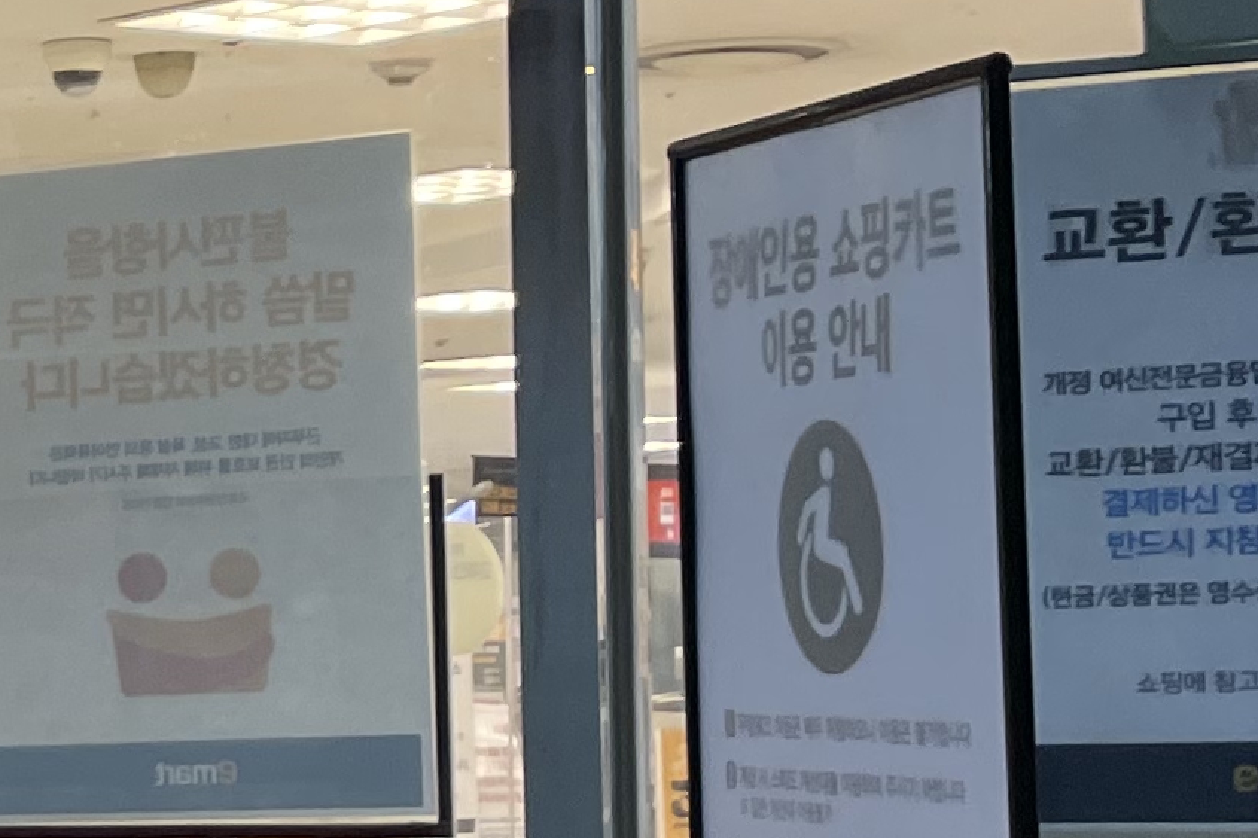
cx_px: -1053
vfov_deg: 10.6
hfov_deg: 14.0
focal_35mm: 129
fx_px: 4507
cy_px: 729
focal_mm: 4.2
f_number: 1.6
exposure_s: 1/120
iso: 100
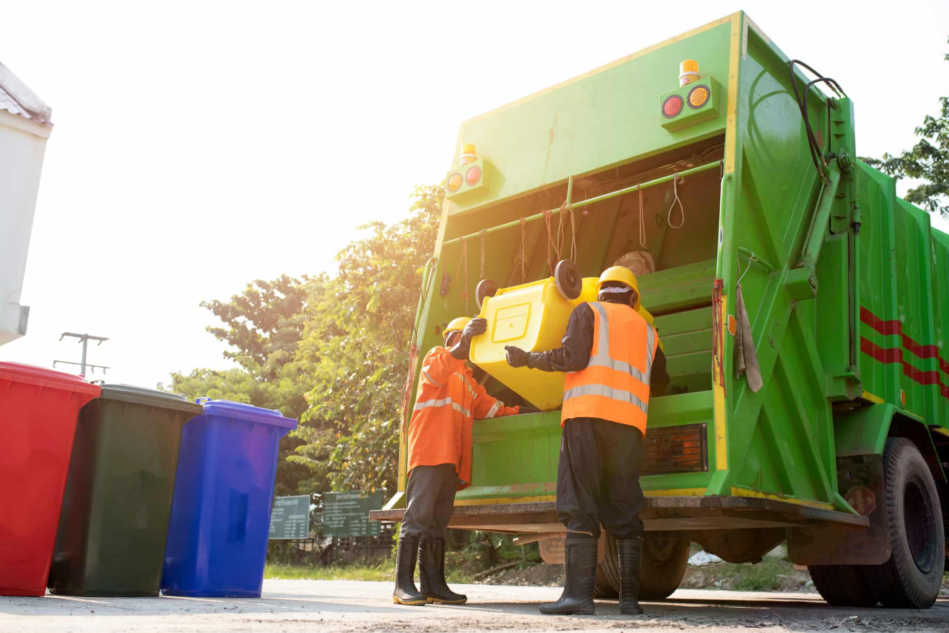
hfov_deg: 53.1
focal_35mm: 36
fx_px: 949
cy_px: 308
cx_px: 475
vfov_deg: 36.9
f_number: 3.2
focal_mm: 35
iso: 125
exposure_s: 1/500
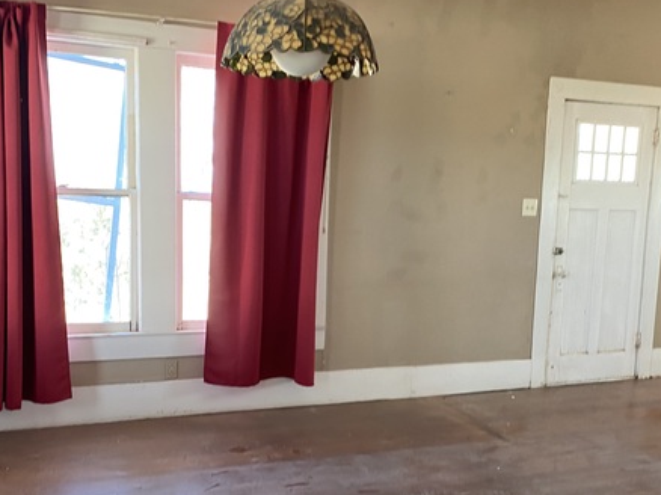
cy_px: 320
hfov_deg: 48.9
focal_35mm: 38
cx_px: 288
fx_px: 725
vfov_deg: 37.4
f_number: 1.8
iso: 125
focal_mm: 4.25
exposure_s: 1/60
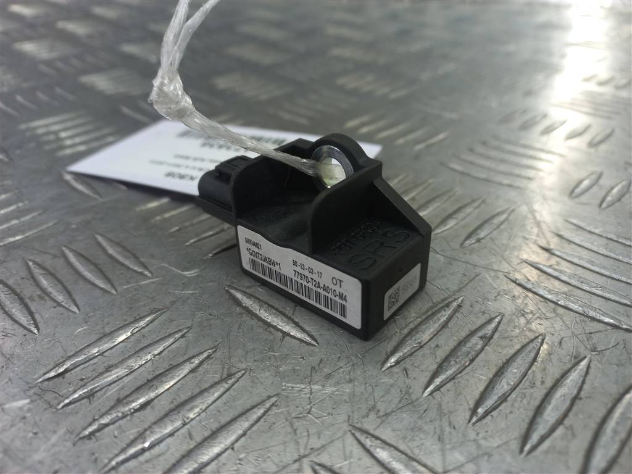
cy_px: 237
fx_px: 456
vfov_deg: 54.9
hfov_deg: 69.4
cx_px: 316
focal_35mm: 25
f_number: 1.8
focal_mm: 4.6
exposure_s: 1/50
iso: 50
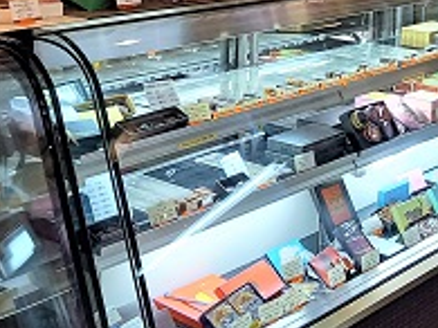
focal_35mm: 77
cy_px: -7
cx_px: 384
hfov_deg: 24.7
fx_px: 974
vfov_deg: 18.6
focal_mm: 4.65
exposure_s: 1/49
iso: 320
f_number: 1.8
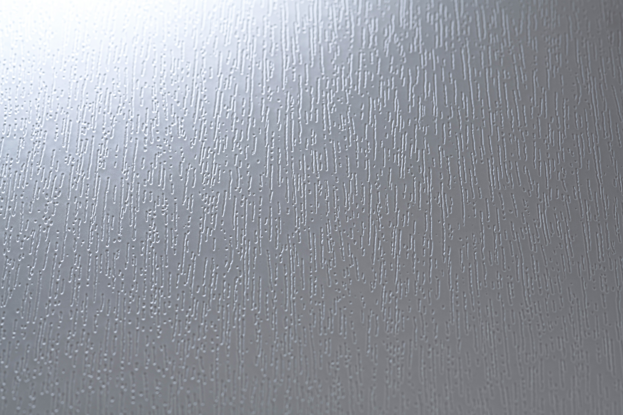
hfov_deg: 19.5
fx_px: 1817
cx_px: 312
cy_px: 208
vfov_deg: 13.0
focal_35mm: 105
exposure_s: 3
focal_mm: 105
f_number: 16
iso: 100
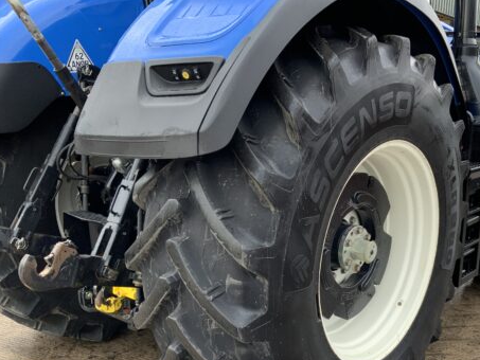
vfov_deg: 34.7
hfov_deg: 44.8
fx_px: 569
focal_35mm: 41
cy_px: 252
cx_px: 336
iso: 40
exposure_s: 1/122
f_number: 1.8
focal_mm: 3
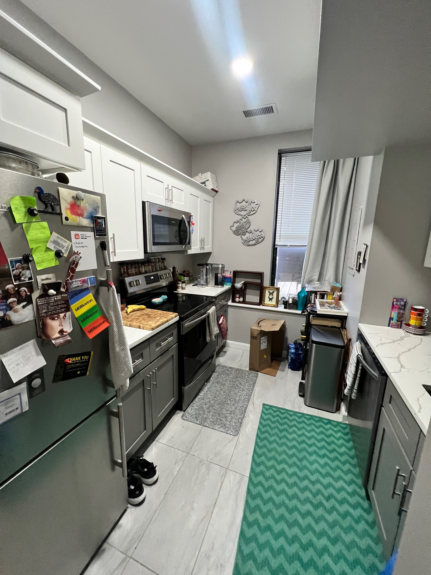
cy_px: 288
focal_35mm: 13
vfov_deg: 106.2
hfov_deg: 89.9
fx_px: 216
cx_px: 216
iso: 400
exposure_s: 1/60
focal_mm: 1.57
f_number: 1.8
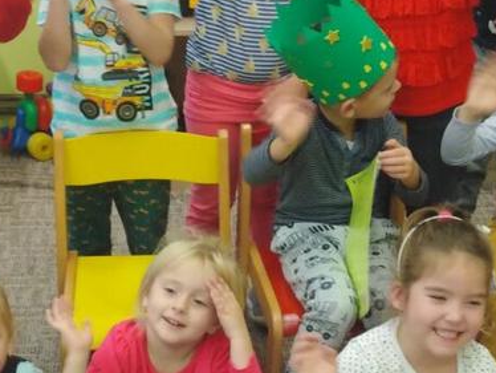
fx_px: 1333
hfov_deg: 21.1
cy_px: 275
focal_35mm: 93
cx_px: 272
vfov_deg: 15.8
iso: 203
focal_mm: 3.46
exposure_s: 1/33.3
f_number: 2.2
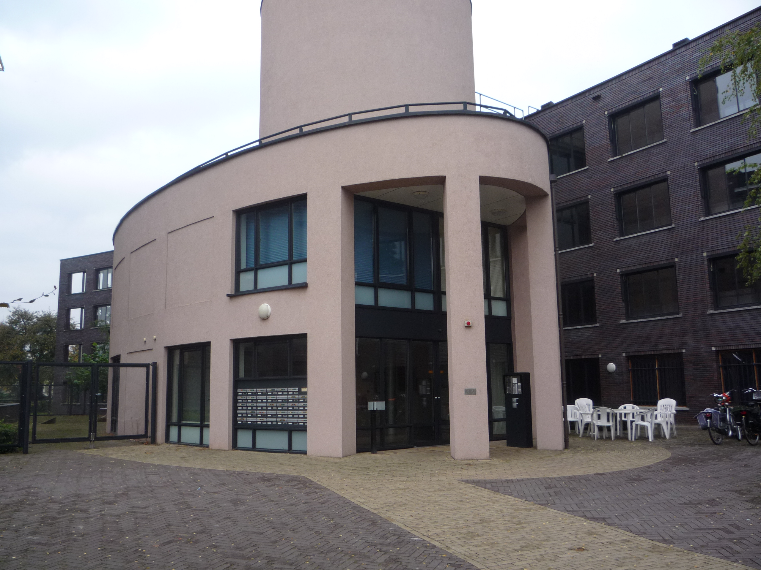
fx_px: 660
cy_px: 285
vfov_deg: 46.8
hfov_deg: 60.0
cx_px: 380
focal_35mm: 30
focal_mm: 5.2
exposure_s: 1/125
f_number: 4
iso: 100
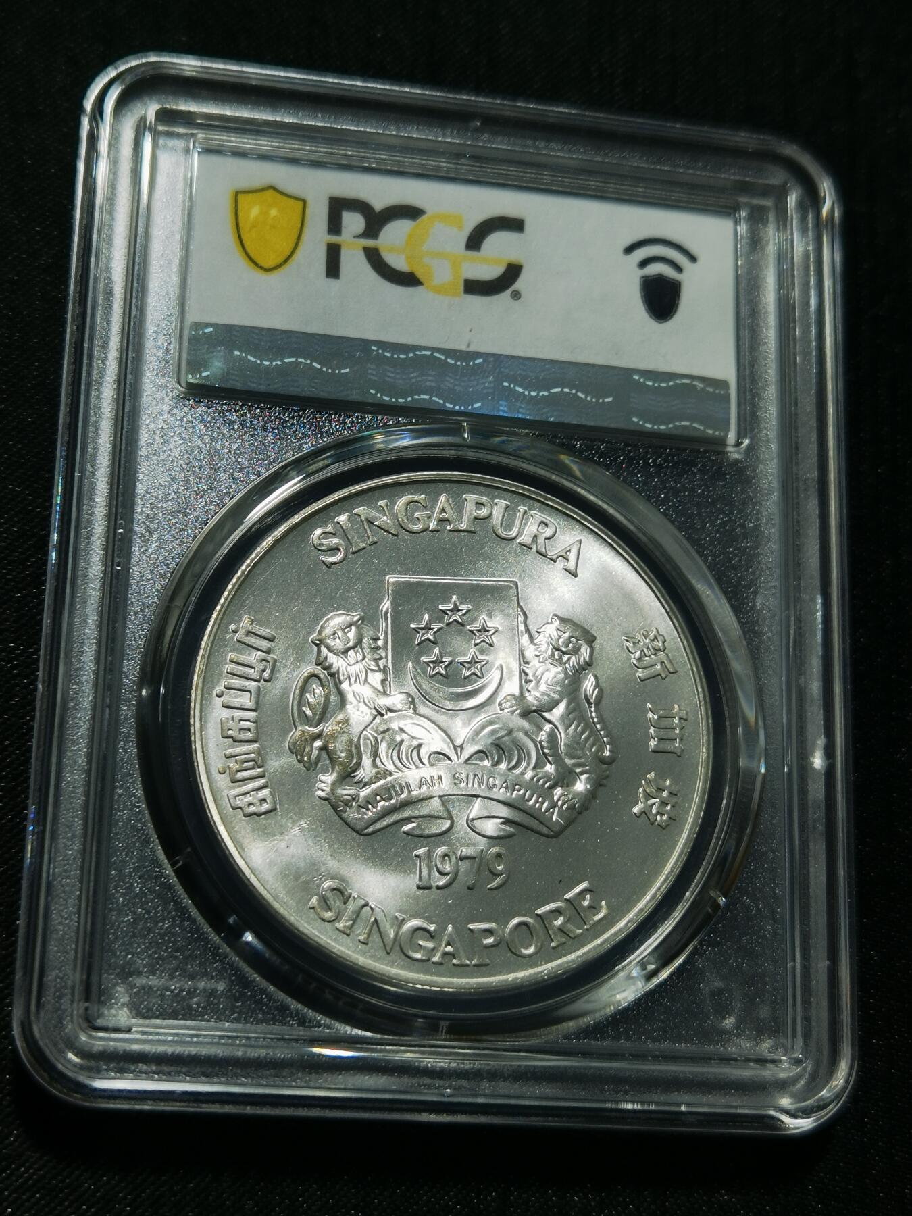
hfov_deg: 25.7
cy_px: 608
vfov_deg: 33.8
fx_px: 2002
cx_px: 456
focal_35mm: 57
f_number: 1.9
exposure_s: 1/105
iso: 50
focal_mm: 6.67
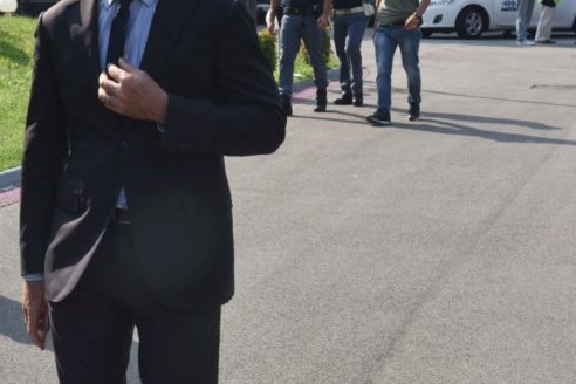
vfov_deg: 18.1
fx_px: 1200
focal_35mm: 75
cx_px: 132
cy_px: 97
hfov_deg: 26.6
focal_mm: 48
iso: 400
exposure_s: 1/250
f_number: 11
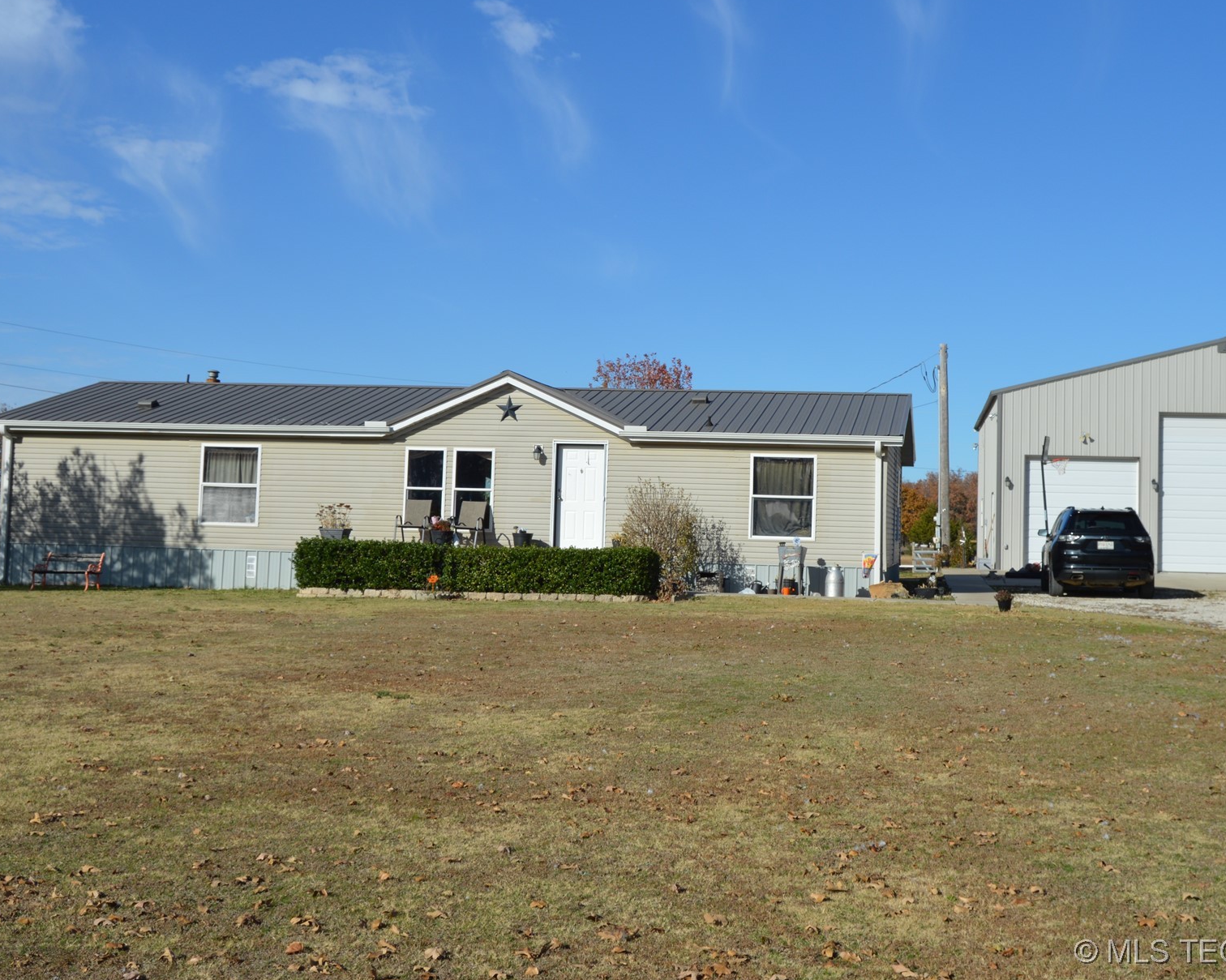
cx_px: 719
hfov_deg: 42.2
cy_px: 434
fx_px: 1583
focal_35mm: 44
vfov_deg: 34.4
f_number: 9
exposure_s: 1/320
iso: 100
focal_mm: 23
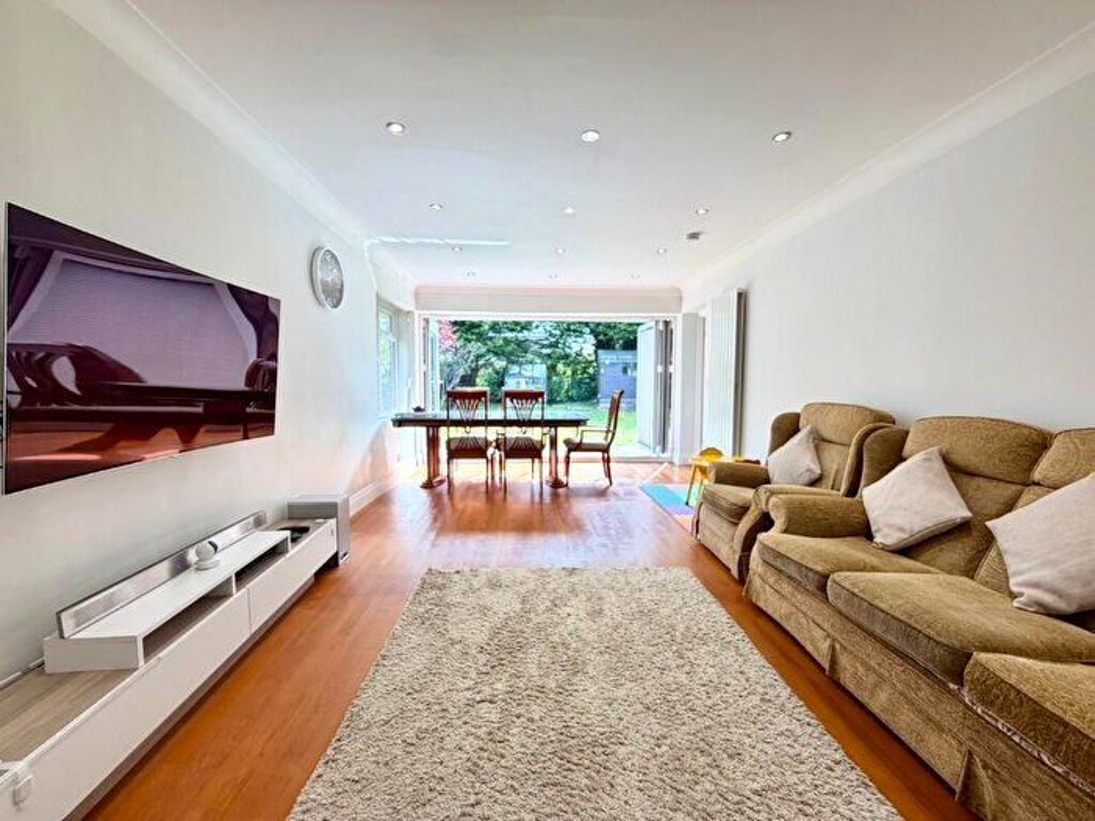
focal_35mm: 14
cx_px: 548
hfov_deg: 102.1
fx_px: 443
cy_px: 410
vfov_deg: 85.7
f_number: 2.2
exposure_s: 1/100
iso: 200
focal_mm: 2.22
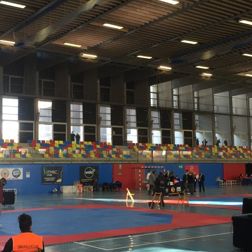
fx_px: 437
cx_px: 114
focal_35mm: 53
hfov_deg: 32.2
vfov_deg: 32.2
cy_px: 120
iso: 40
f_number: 2.2
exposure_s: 1/33
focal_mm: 4.15
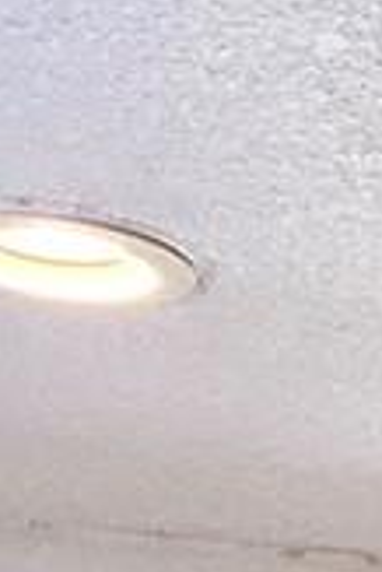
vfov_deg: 12.2
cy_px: 1249
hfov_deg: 6.9
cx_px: 1623
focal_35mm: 143
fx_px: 2271
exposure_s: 1/167
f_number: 2.2
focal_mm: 2.22
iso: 64
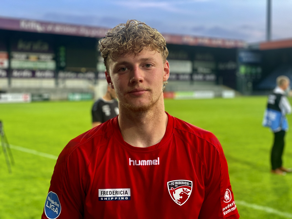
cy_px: 110
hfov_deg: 36.8
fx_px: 439
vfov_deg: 28.0
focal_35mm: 52
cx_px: 146
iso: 80
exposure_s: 1/100
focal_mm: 6
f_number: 2
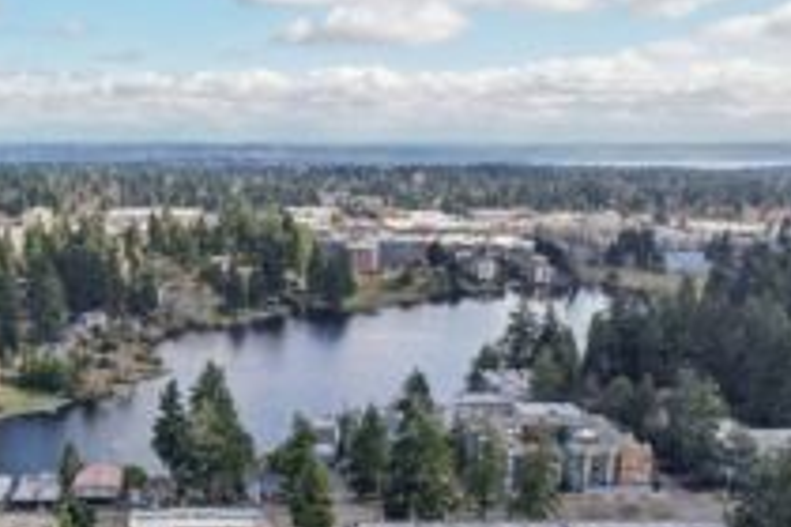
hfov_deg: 44.5
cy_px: 393
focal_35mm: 42
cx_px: 177
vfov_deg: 31.3
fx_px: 923
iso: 100
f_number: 2.8
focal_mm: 8.4
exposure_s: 1/1250
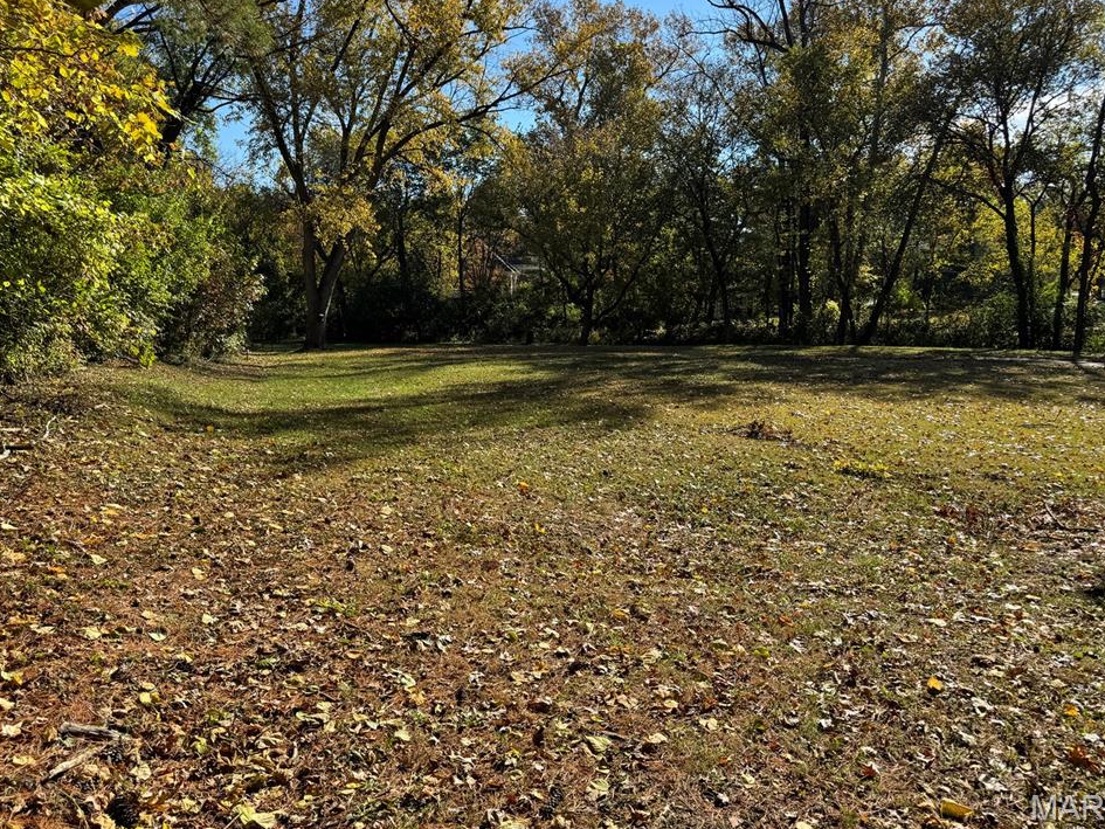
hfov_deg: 67.3
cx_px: 550
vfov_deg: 53.0
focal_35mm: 26
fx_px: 830
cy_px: 384
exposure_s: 1/2604
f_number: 1.78
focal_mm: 6.76
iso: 80
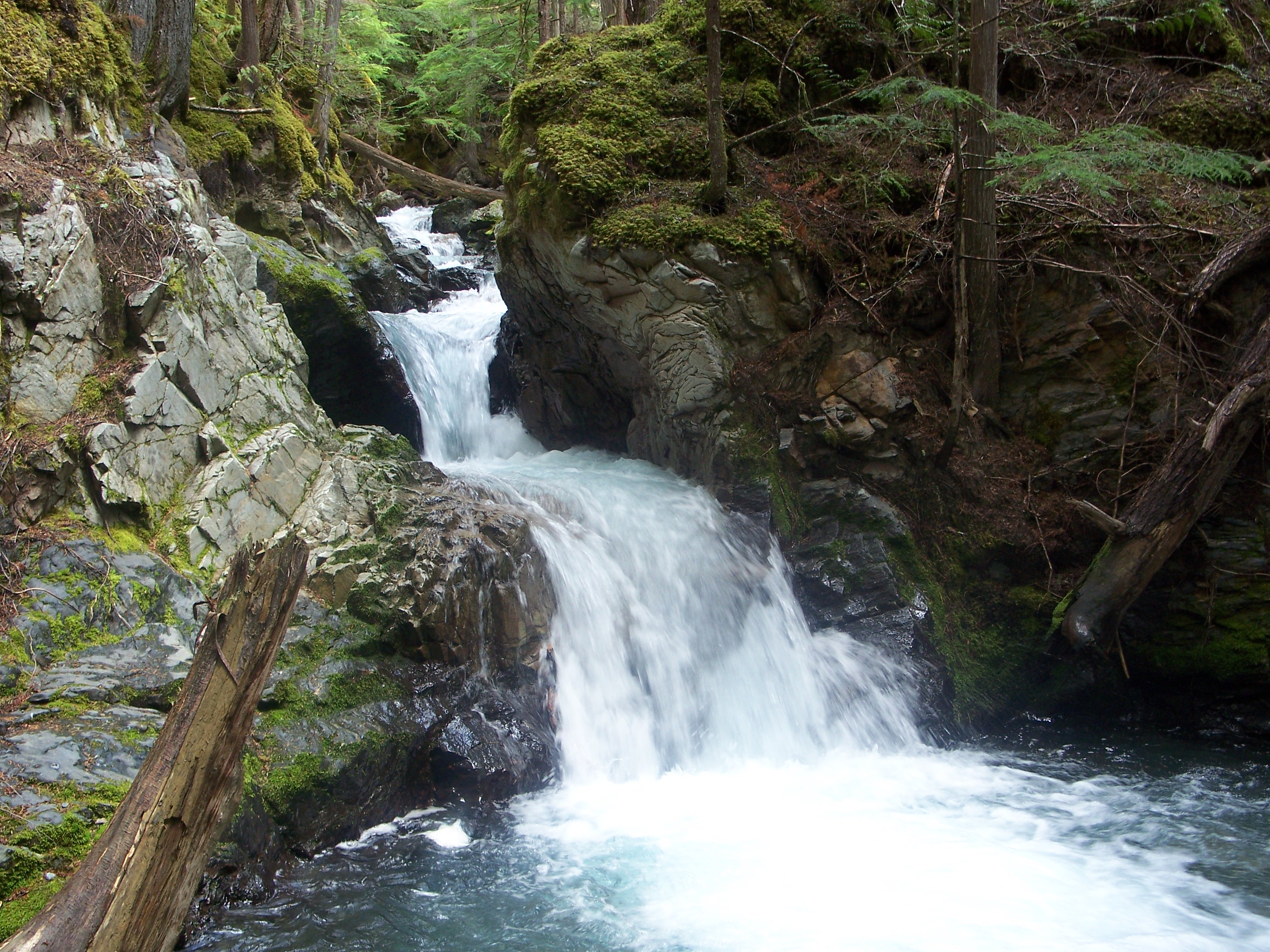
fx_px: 1541
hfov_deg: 44.8
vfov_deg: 34.3
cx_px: 650
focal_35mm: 42
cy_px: 521
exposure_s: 1/30
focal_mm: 7.8
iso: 125
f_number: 2.8
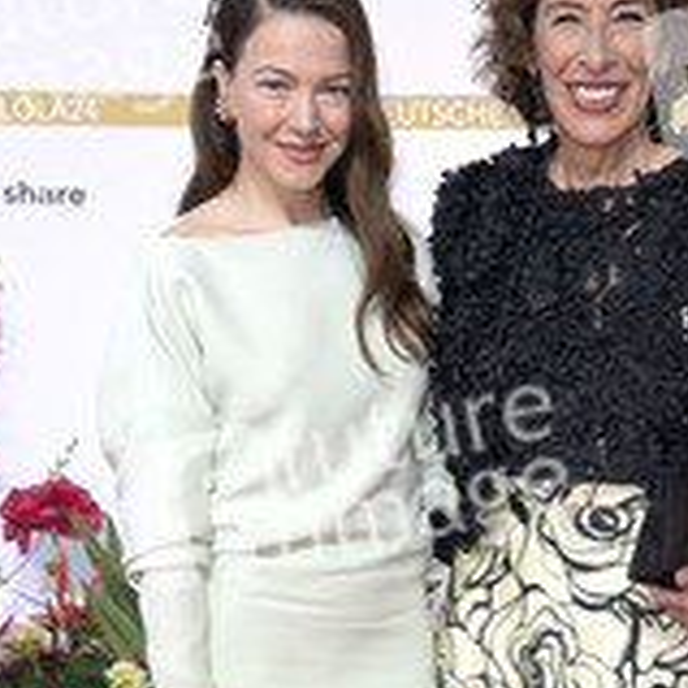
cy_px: 705
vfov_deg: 13.8
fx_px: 2788
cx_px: 472
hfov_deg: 14.0
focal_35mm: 124
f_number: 5
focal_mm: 58
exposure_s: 1/250
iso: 640
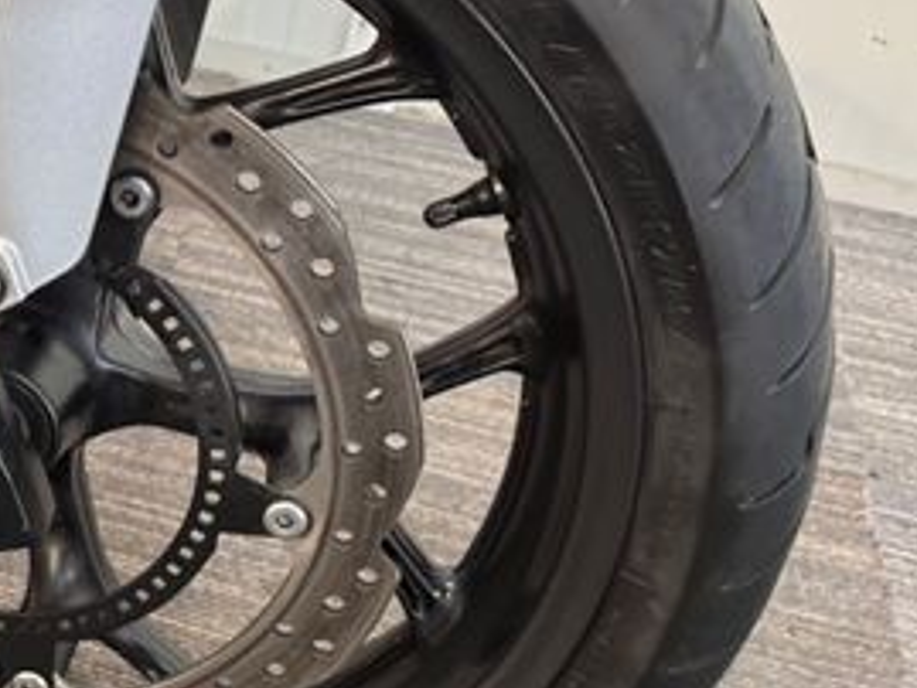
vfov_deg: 25.7
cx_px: 14
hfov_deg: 31.4
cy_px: 313
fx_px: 1511
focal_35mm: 57
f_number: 1.78
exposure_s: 1/33
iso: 800
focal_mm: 6.76
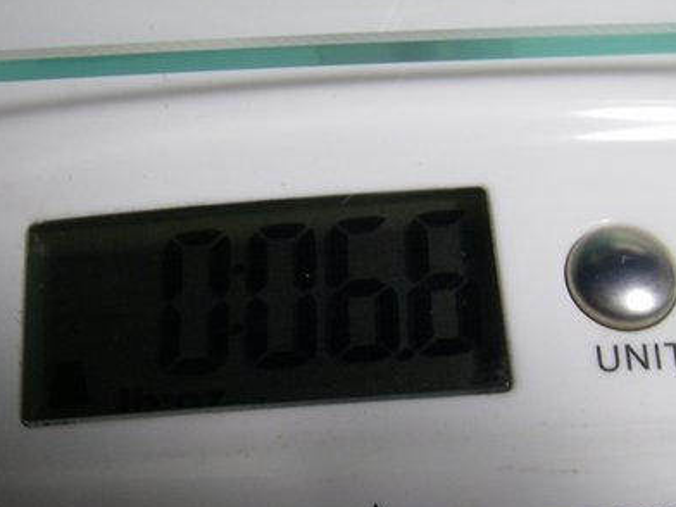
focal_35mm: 62
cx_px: 295
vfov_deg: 23.7
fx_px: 1211
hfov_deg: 31.2
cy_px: 254
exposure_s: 1/50
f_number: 3.3
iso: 160
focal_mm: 6.3
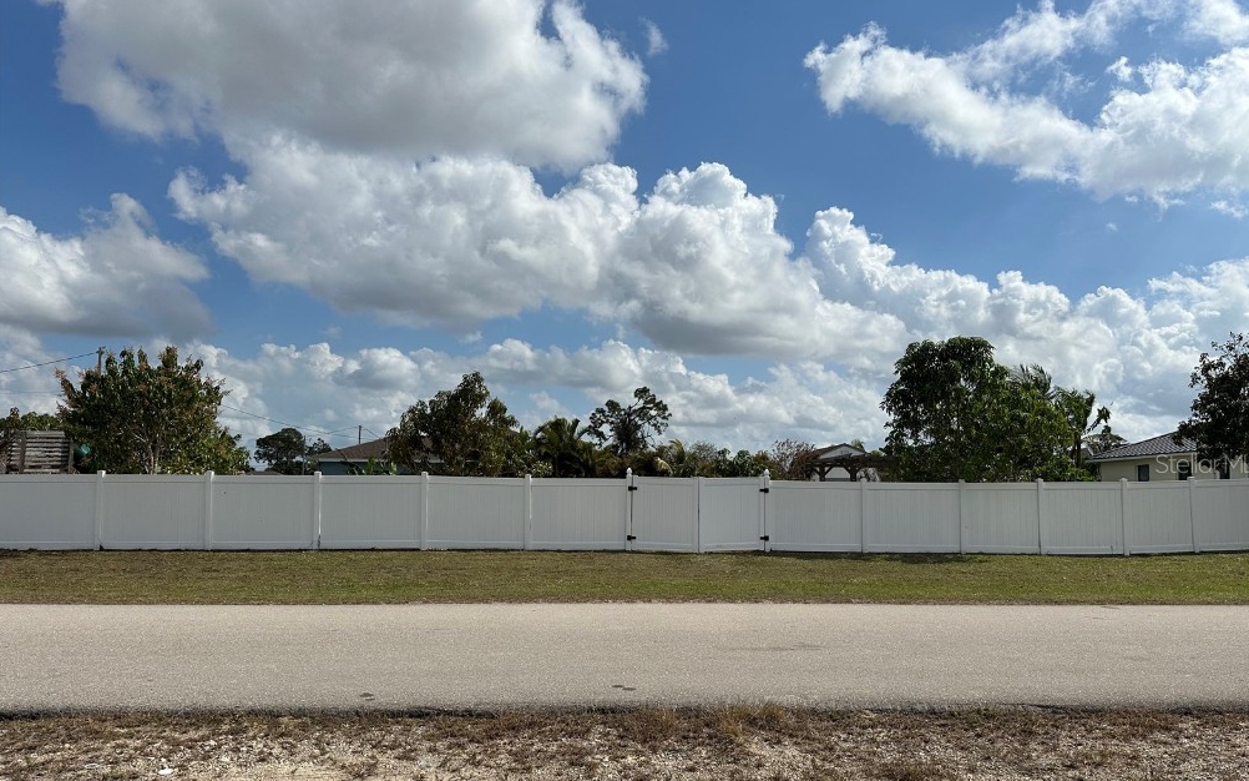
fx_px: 885
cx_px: 634
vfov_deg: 47.3
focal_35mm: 26
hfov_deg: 70.4
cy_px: 463
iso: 80
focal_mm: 6.86
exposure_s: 1/13699
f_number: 1.78
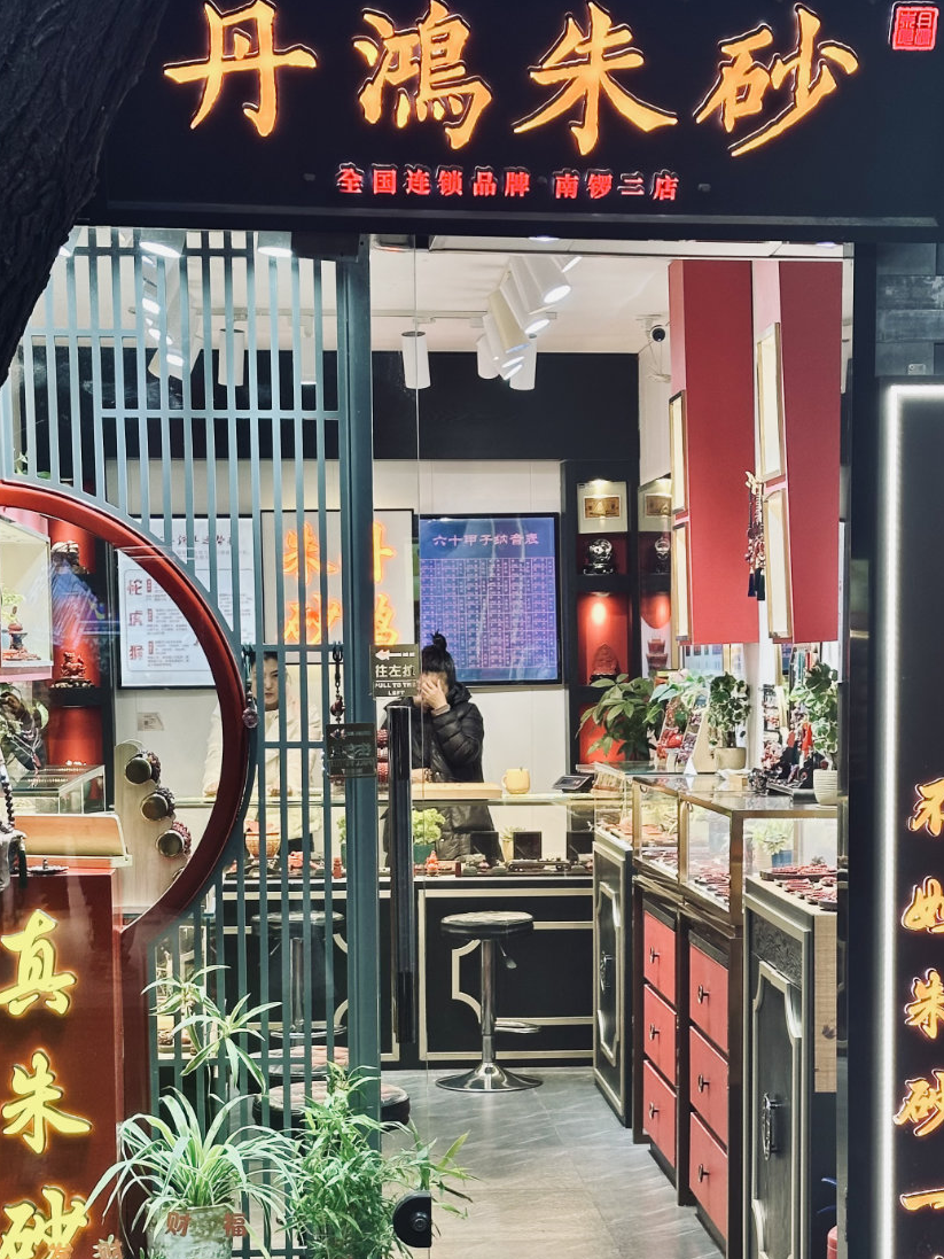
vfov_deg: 27.6
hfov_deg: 21.0
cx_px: 518
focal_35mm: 70
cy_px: 842
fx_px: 2545
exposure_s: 1/100
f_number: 1.8
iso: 50
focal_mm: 6.9
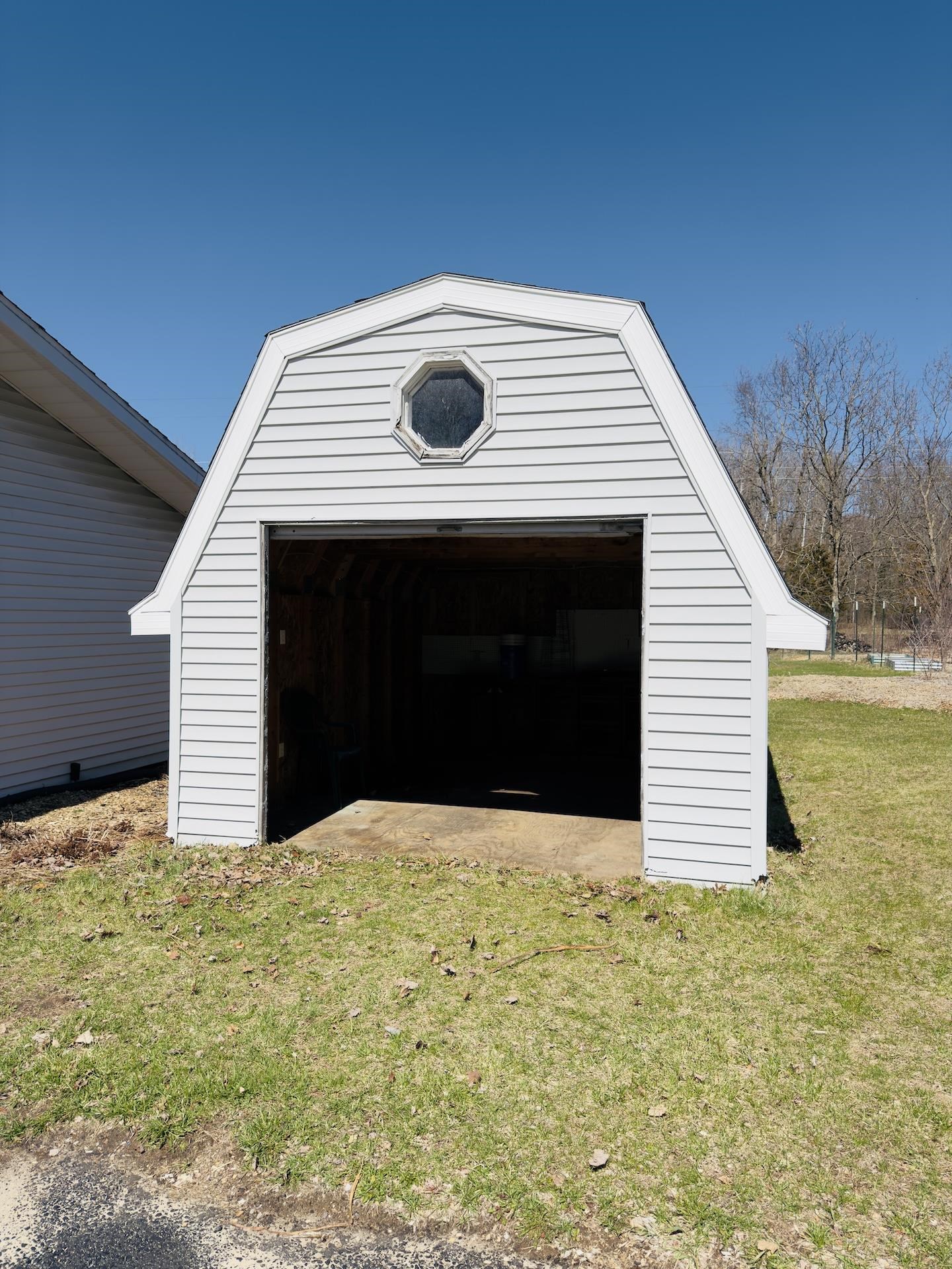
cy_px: 634
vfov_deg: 71.6
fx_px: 880
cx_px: 476
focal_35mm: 24
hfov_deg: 56.8
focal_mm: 6.76
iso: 64
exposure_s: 1/7299
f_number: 1.78
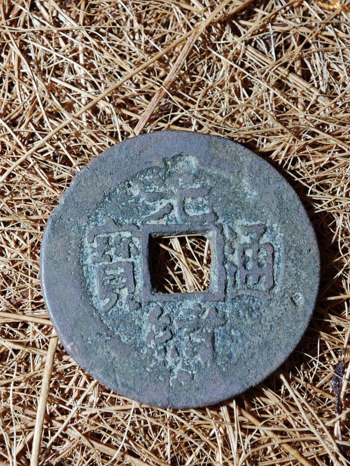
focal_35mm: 85
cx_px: 175
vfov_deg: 23.0
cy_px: 233
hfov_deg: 17.4
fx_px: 1146
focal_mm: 9
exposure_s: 1/100
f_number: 2
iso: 160
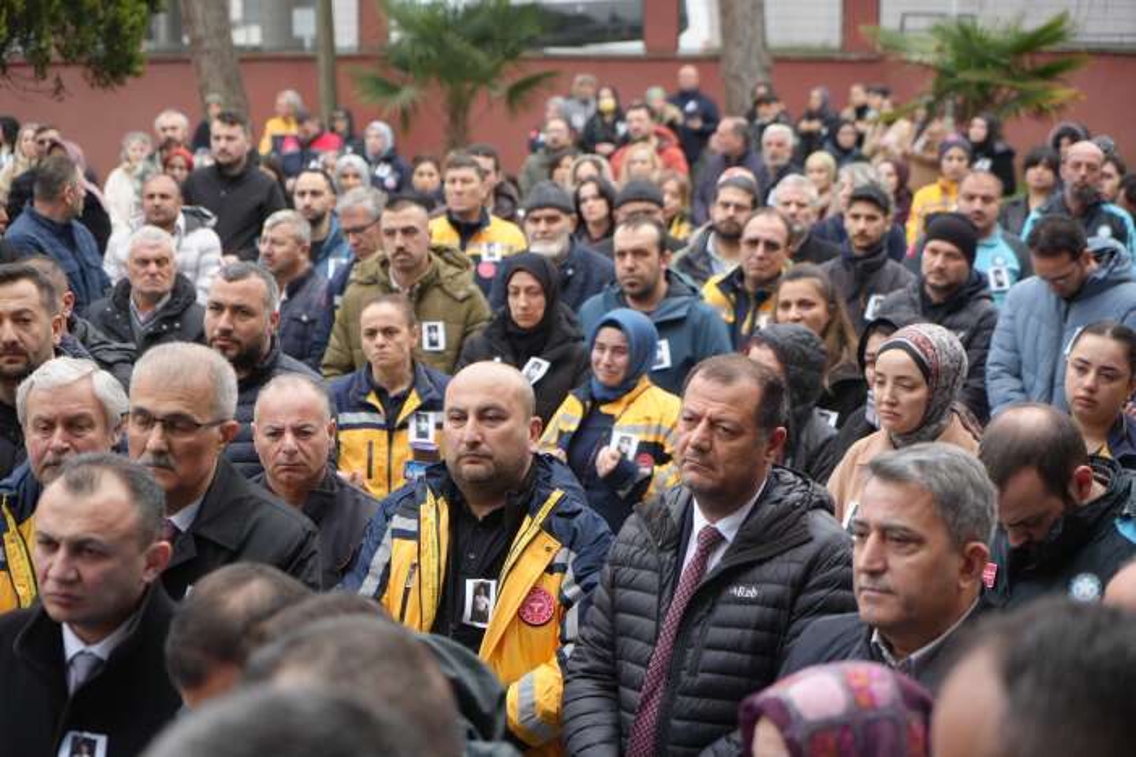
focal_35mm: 70
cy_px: 378
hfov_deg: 28.8
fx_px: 2209
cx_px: 568
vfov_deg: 19.5
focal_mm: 70
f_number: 4
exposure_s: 1/160
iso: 250
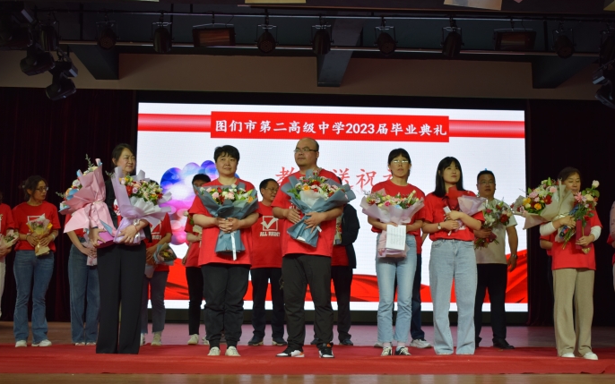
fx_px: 888
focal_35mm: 53
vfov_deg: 24.4
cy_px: 179
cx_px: 304
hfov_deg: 38.2
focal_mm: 34
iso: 400
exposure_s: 1/100
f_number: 5
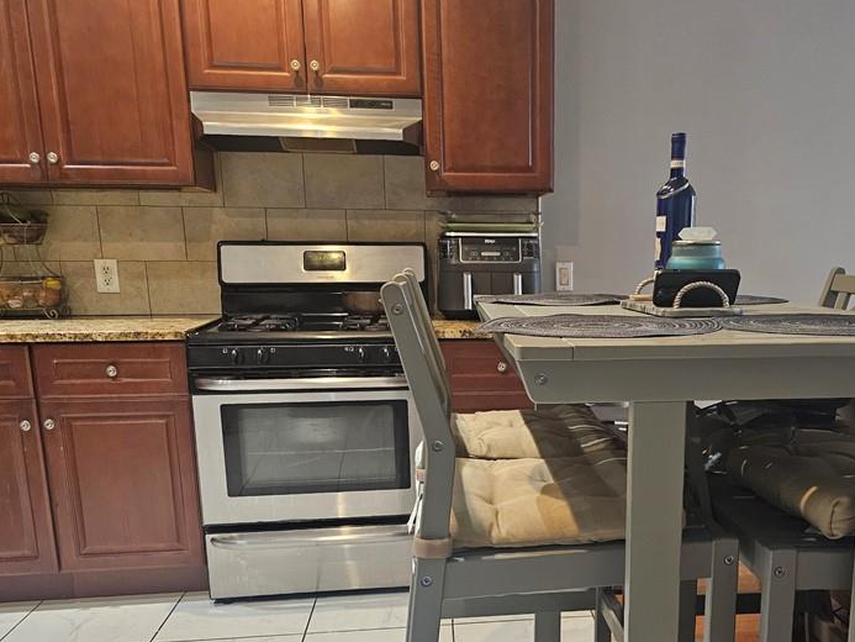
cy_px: 427
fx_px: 840
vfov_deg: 41.3
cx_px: 554
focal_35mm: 34
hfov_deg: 53.1
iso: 1000
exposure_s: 1/120
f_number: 1.7
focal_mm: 6.3
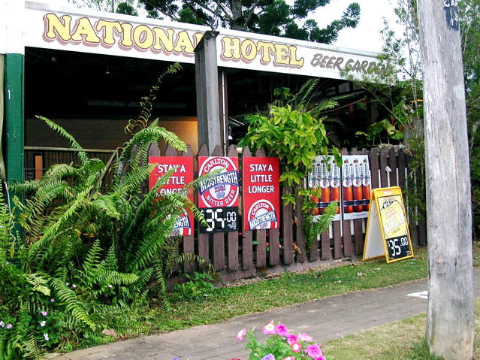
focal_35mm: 36
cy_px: 180
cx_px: 240
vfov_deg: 39.6
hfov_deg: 51.4
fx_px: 499
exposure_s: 1/30
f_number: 2.7
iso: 50
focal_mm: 6
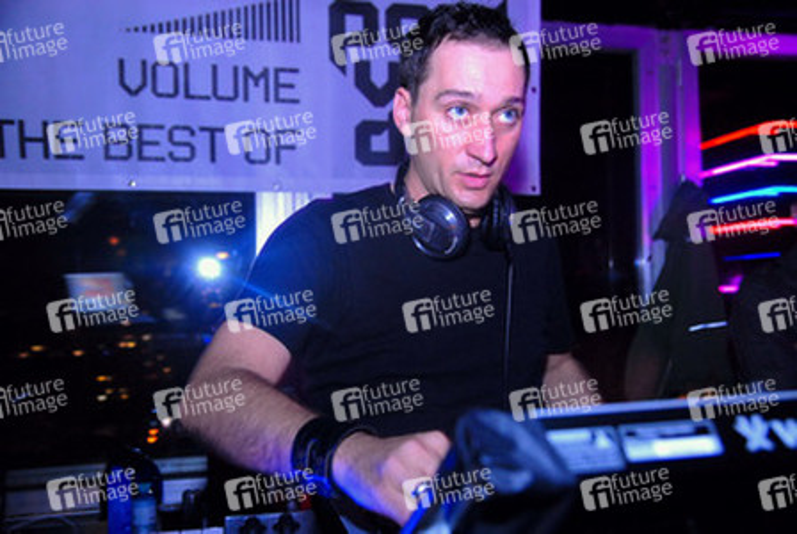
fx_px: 798
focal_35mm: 36
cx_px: 398
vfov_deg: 37.0
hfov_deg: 53.1
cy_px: 267
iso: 400
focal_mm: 24
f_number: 3.5
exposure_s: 1/5
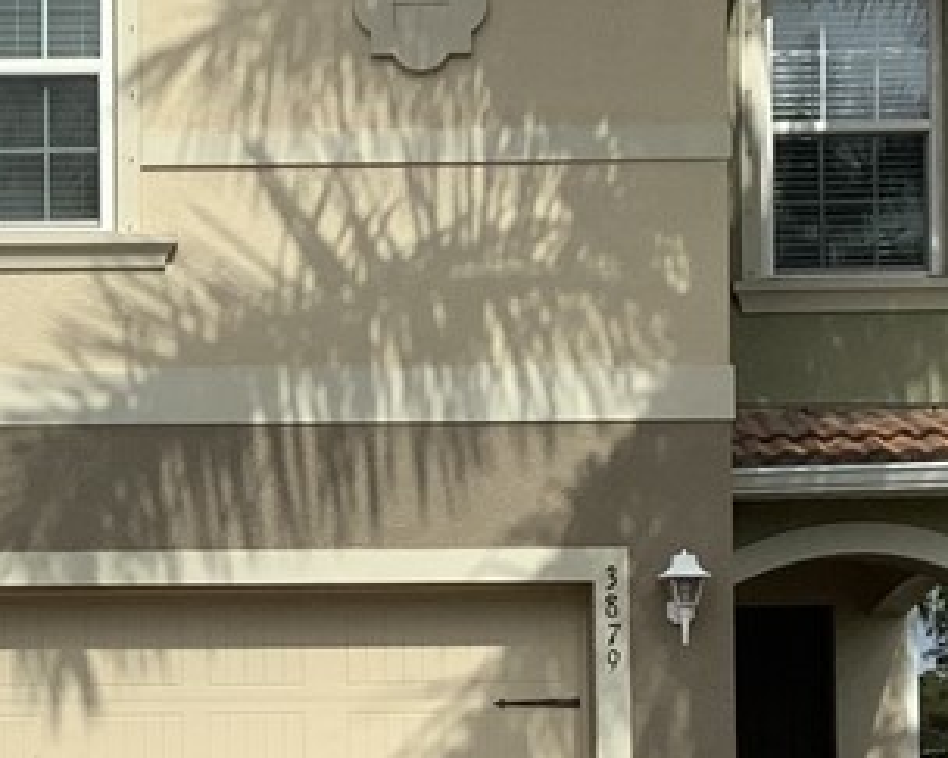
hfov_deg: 18.6
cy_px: 636
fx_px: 2861
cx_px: 137
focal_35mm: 102
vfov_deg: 15.0
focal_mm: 3.3
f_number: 2.4
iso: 25
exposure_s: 1/2809
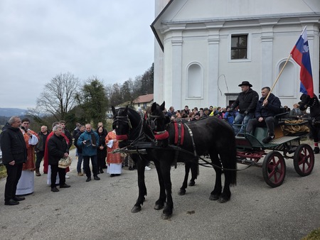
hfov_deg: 73.9
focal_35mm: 23
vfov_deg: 58.9
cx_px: 160
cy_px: 120
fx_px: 213
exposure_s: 1/1636
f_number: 1.7
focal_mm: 6.3
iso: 80
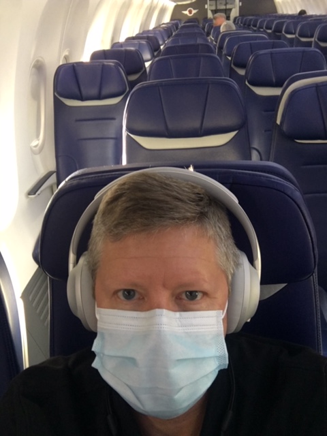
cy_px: 218
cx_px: 164
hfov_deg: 45.4
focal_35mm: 31
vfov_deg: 58.4
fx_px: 390
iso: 64
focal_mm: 2.65
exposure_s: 1/15
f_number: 2.2
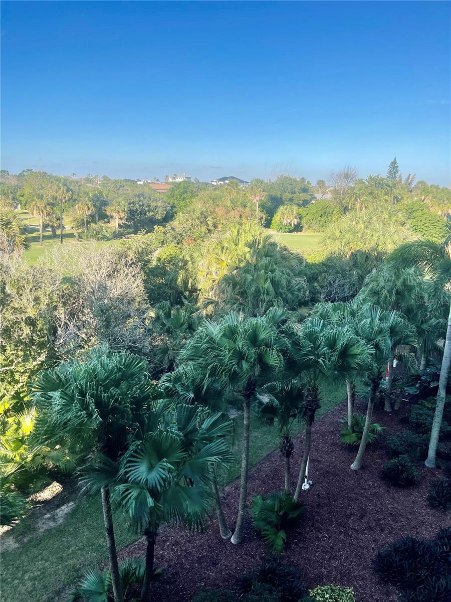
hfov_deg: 53.1
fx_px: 452
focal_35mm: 26
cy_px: 301
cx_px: 226
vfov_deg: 67.3
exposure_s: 1/1795
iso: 32
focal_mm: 5.1
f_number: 1.6
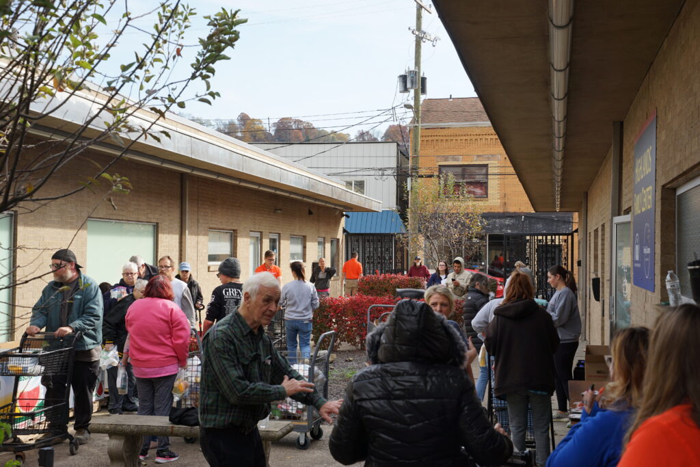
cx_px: 350
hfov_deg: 40.3
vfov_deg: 27.5
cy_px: 234
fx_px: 953
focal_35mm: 49
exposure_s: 1/125
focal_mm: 49
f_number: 8
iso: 100
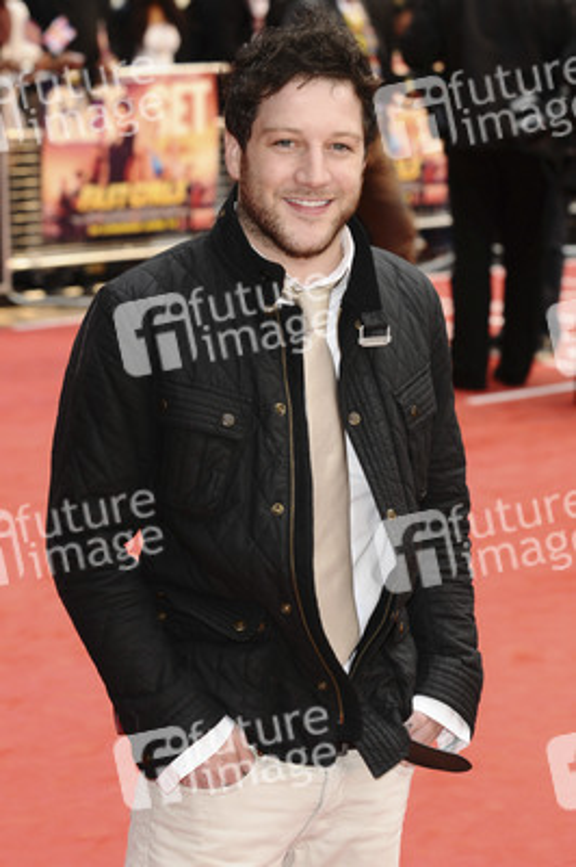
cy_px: 434
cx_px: 288
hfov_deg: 11.4
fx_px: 2885
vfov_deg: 17.1
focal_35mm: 120
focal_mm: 80
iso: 320
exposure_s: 1/200
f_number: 5
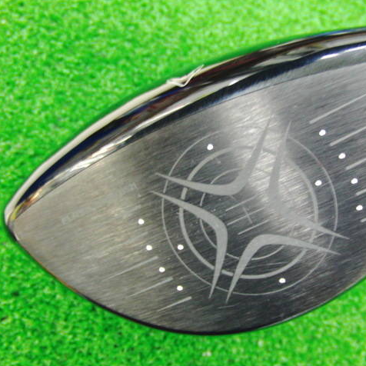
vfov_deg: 38.3
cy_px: 182
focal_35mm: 44
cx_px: 239
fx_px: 526
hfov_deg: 38.0
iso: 400
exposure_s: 1/10
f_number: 3.6
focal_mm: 6.42
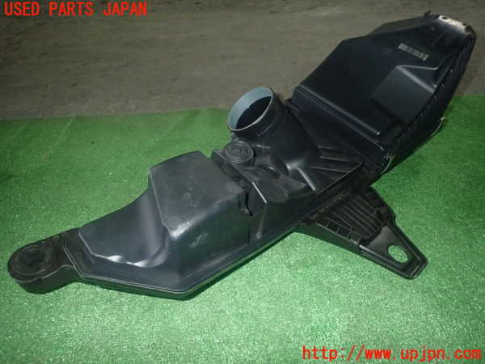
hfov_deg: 69.4
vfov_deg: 54.9
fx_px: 350
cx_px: 242
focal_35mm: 25
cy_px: 182
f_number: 5.6
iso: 640
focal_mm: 4.5
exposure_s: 1/30
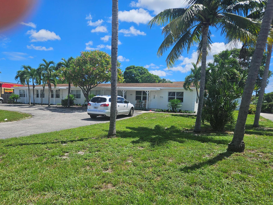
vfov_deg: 53.0
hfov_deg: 67.3
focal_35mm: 26
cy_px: 112
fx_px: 205
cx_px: 132
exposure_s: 1/2327
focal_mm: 5.4
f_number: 1.8
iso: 25
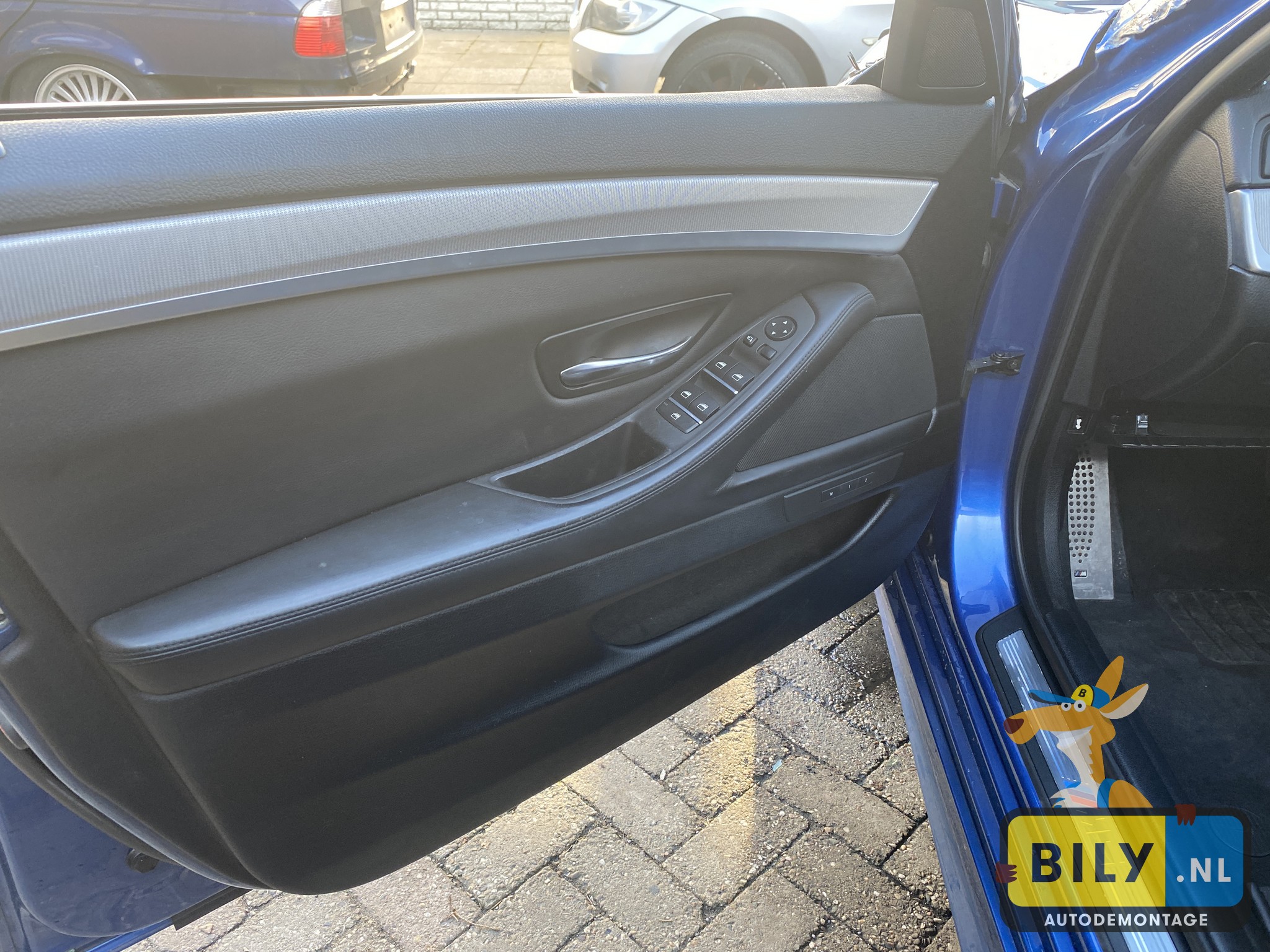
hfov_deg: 67.3
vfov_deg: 53.1
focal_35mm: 26
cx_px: 635
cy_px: 476
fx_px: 954
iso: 100
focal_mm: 4.25
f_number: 1.8
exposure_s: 1/121
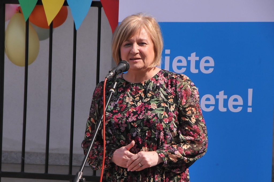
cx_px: 137
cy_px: 91
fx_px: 1938
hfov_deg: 8.1
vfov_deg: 5.4
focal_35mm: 255
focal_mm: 170
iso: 800
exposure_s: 1/640
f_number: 13
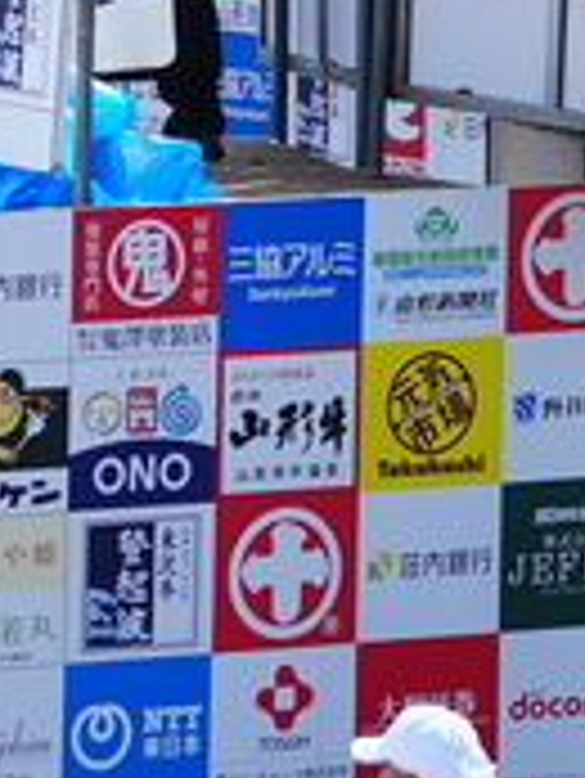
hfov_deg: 2.3
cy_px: -639
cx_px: 1652
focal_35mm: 646
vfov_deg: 3.1
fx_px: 14538
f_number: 7.1
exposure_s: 1/125
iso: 80
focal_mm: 116
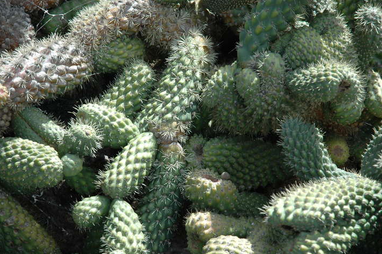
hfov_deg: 19.3
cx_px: 190
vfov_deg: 12.9
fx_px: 1124
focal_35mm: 106
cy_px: 128
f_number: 8
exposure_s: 1/250
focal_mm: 70
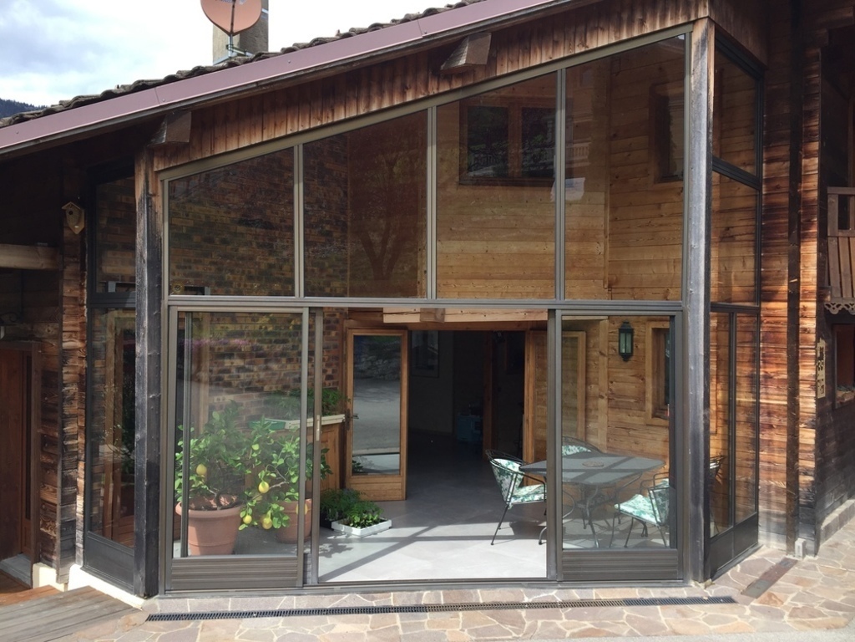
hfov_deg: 61.7
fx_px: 716
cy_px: 321
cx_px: 428
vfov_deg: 48.2
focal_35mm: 29
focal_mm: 4.15
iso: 32
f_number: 2.2
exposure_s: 1/694
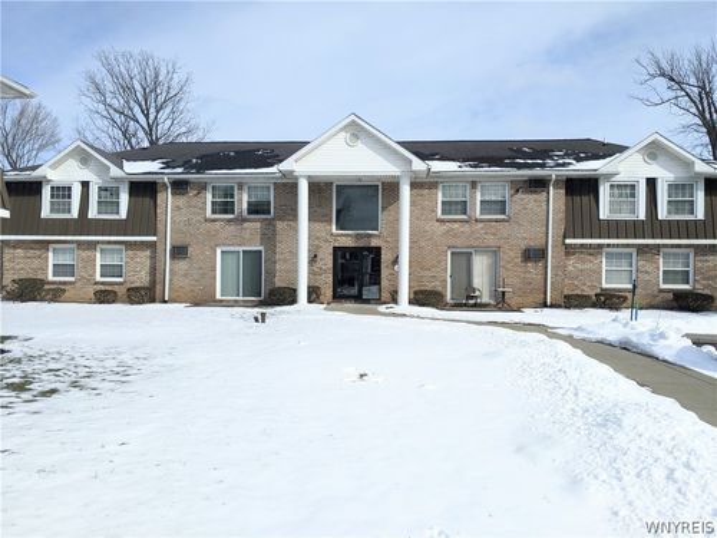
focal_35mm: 27
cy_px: 269
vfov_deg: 51.4
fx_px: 559
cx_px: 358
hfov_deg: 65.3
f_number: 1.8
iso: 111
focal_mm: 4.44
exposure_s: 1/7812
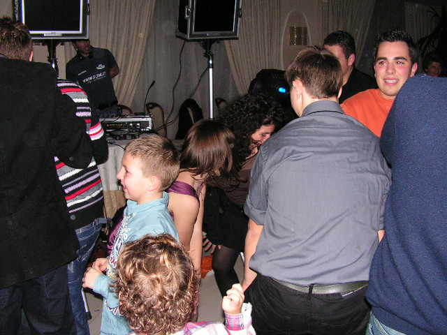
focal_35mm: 36
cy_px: 168
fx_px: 465
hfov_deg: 51.4
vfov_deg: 39.7
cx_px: 224
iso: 200
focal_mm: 6
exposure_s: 1/40
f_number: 3.2
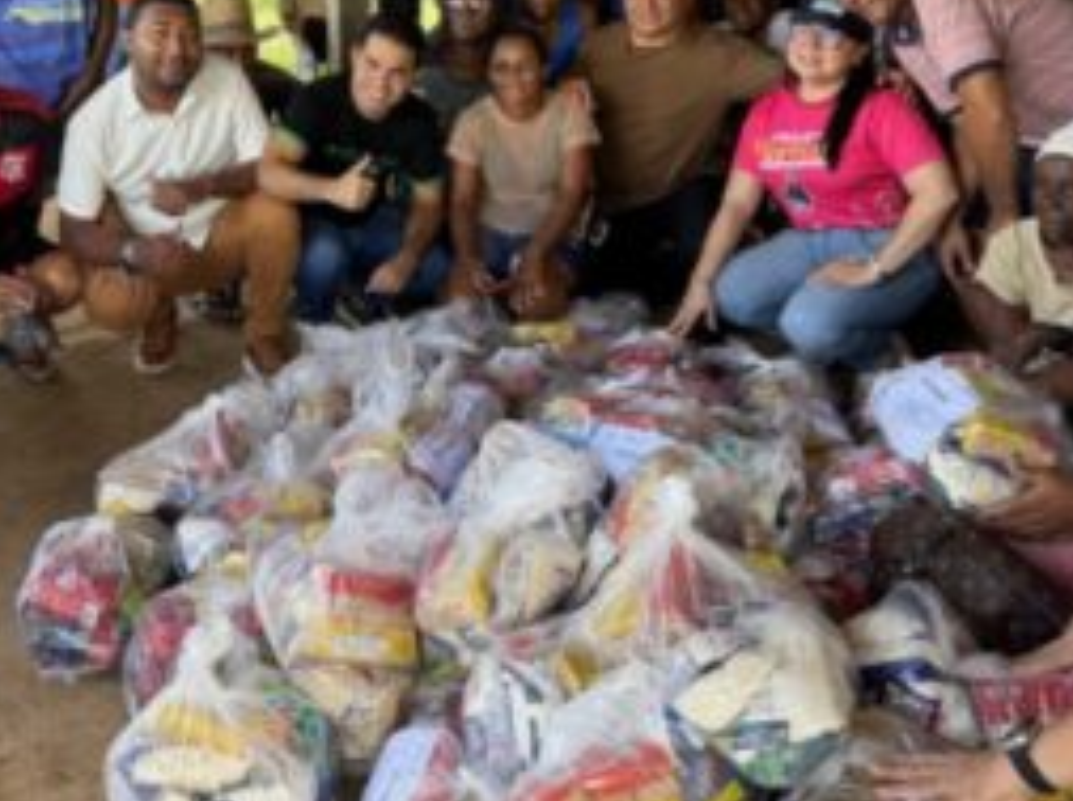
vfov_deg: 36.6
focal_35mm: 38
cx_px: 365
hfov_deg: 48.3
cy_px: 186
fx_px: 1176
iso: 125
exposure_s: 1/201
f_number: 1.78
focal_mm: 6.76
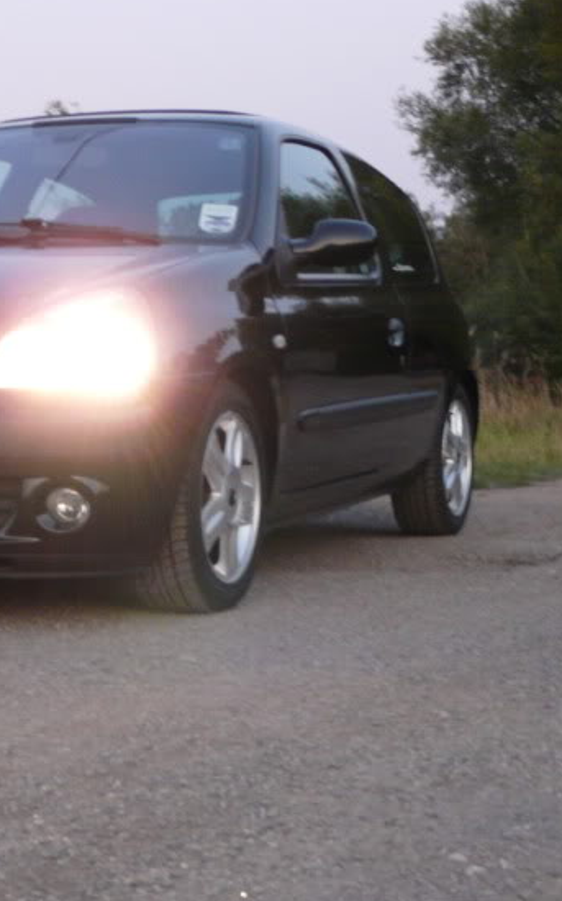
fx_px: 1939
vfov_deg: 26.2
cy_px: 475
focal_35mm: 79
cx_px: 175
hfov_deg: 16.4
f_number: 3.2
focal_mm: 6.5
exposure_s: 1/13
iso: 200
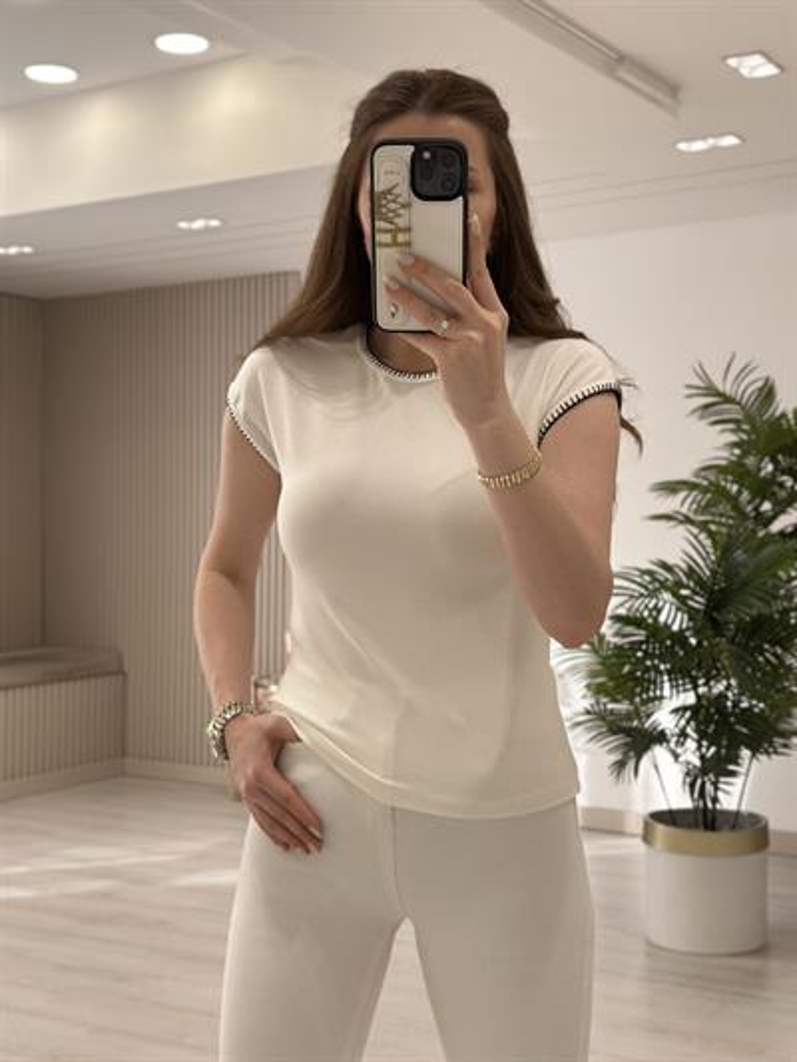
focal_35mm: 48
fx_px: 1473
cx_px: 398
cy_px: 531
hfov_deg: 30.3
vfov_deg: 39.6
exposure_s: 1/401
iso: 80
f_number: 1.78
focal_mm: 6.86
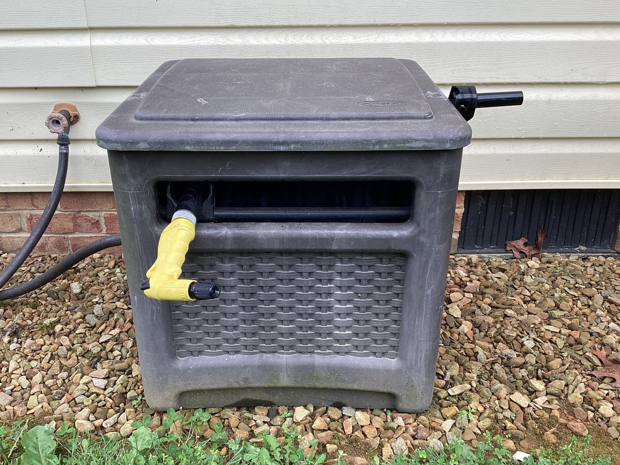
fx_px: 609
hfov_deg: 53.9
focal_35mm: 34
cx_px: 289
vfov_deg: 41.8
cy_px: 247
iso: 25
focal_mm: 3.3
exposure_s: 1/237
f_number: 2.4
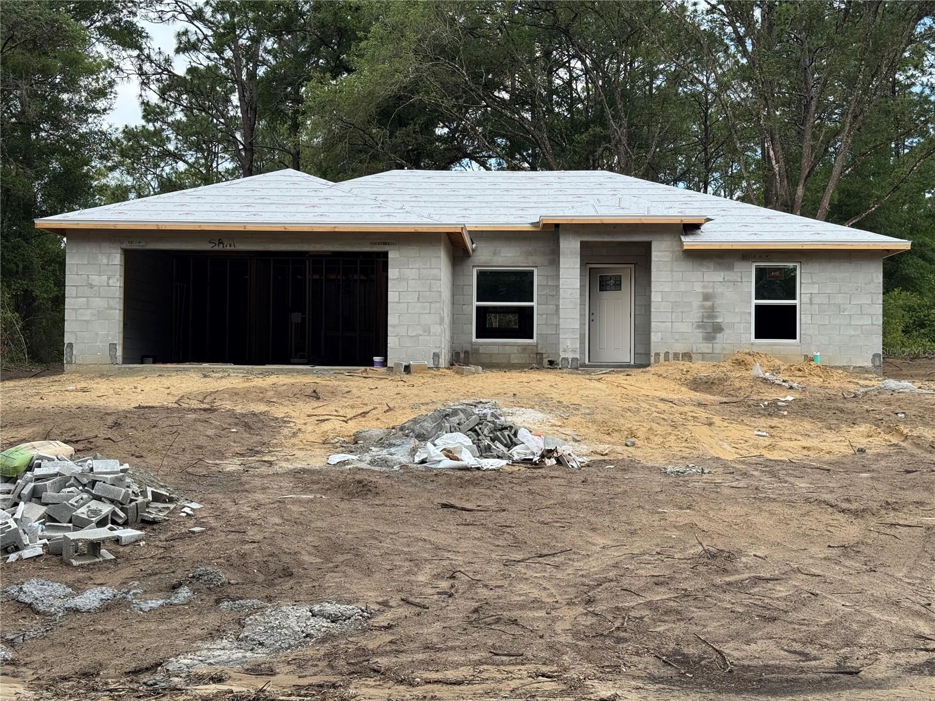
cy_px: 350
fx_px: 1297
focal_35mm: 48
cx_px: 468
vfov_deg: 30.3
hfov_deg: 39.7
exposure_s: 1/1637
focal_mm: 6.76
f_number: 1.78
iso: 64
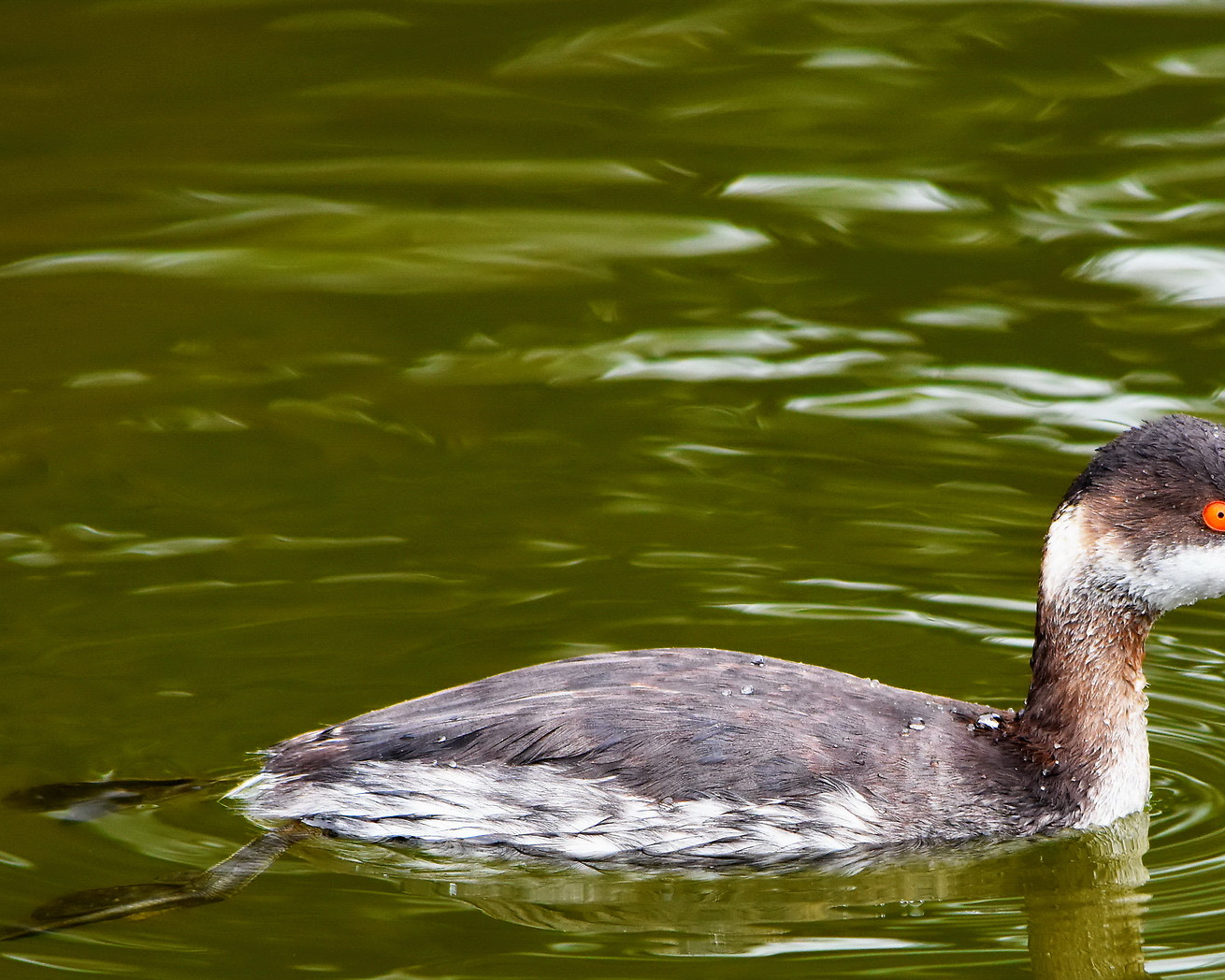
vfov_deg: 1.2
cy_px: 730
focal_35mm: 1290
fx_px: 46769
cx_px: 867
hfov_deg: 1.5
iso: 1000
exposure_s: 1/200
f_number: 9
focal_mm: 500
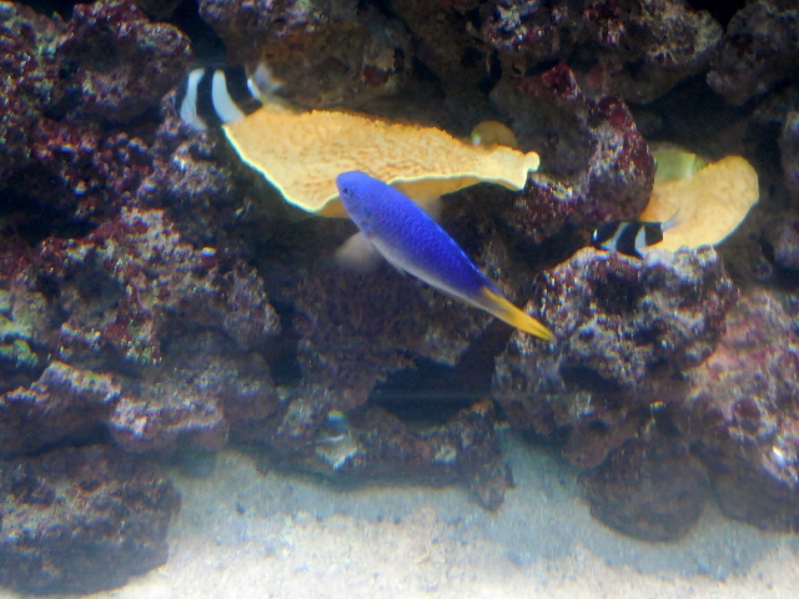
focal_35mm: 61
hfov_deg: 31.7
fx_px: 1408
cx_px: 400
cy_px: 300
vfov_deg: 24.0
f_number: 4.5
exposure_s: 1/25
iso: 800
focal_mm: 11
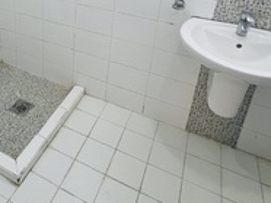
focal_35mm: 32
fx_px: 250
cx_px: 59
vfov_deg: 39.3
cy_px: 4
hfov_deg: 53.5
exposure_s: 1/100
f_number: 1.8
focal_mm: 1.57
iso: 100
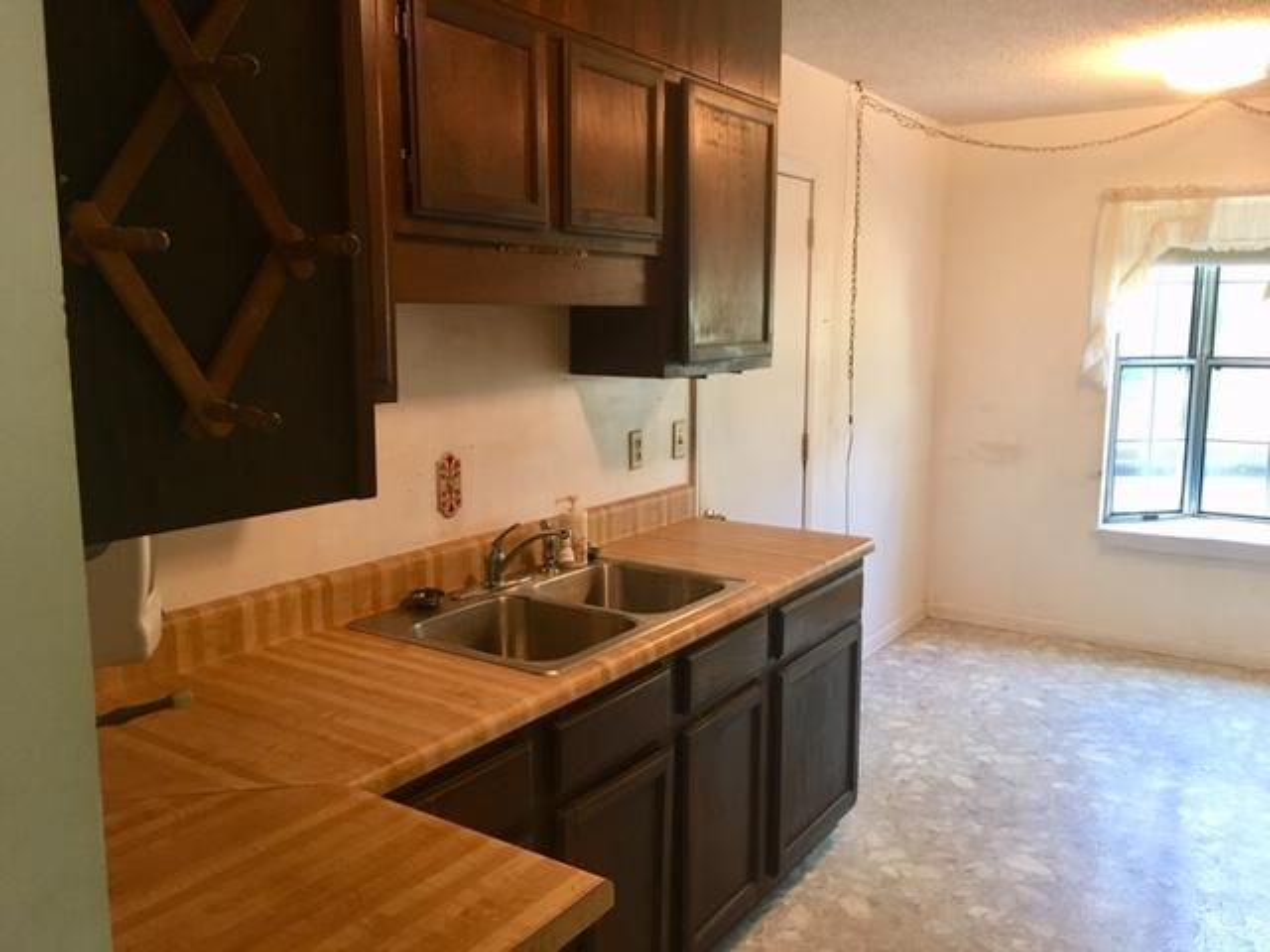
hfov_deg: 61.7
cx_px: 635
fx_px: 1064
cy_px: 476
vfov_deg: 48.2
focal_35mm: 29
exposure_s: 1/30
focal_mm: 4.15
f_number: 2.2
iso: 125
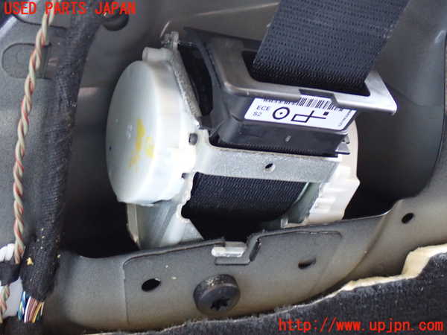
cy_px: 168
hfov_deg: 33.2
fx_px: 749
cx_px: 224
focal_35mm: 58
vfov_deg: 25.2
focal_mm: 10.35
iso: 800
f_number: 3.5
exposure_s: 1/15
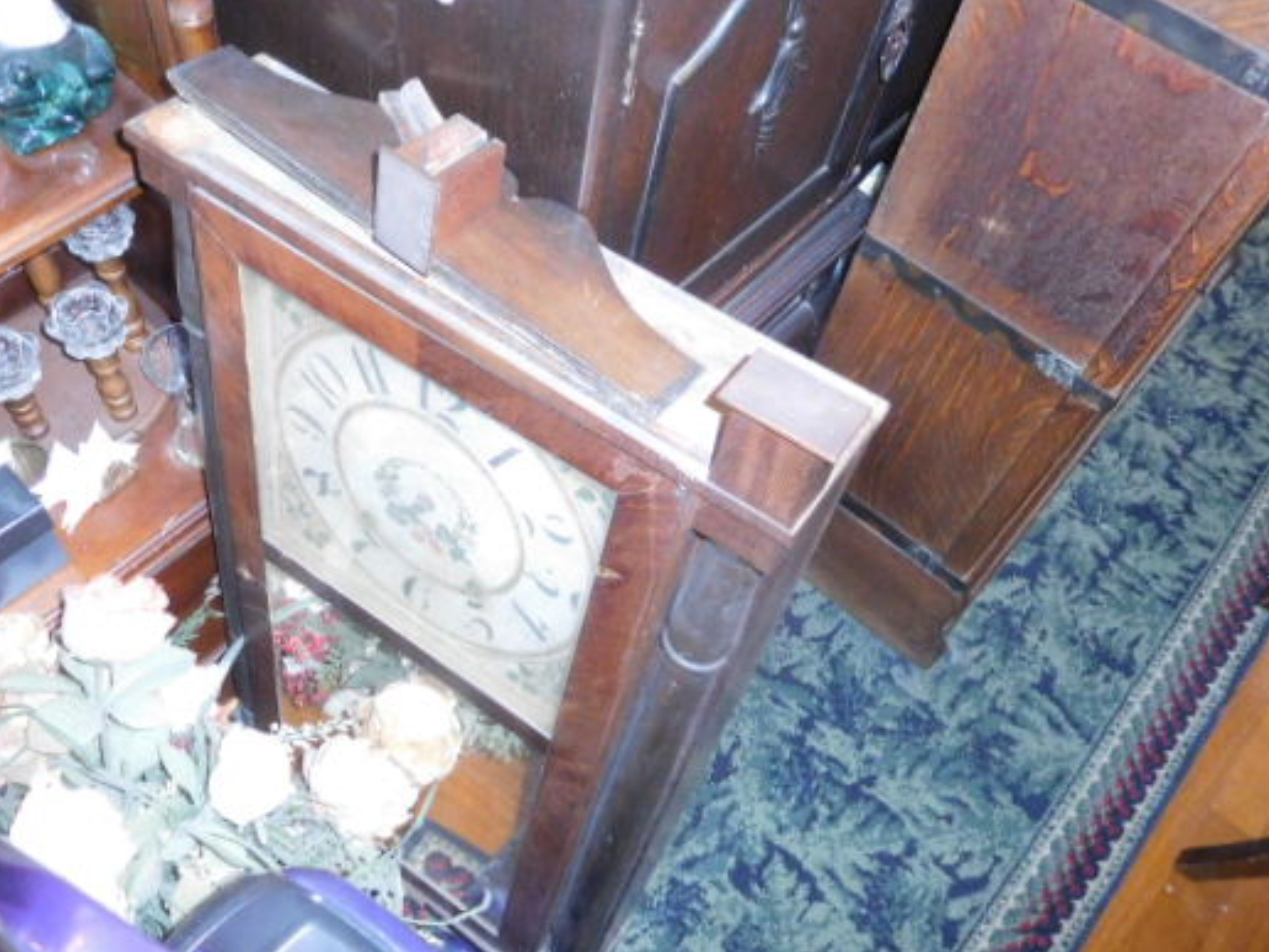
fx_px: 1136
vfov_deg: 45.4
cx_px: 558
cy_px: 450
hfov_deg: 58.2
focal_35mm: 31
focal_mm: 4.5
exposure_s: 1/30
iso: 800
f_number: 3.4
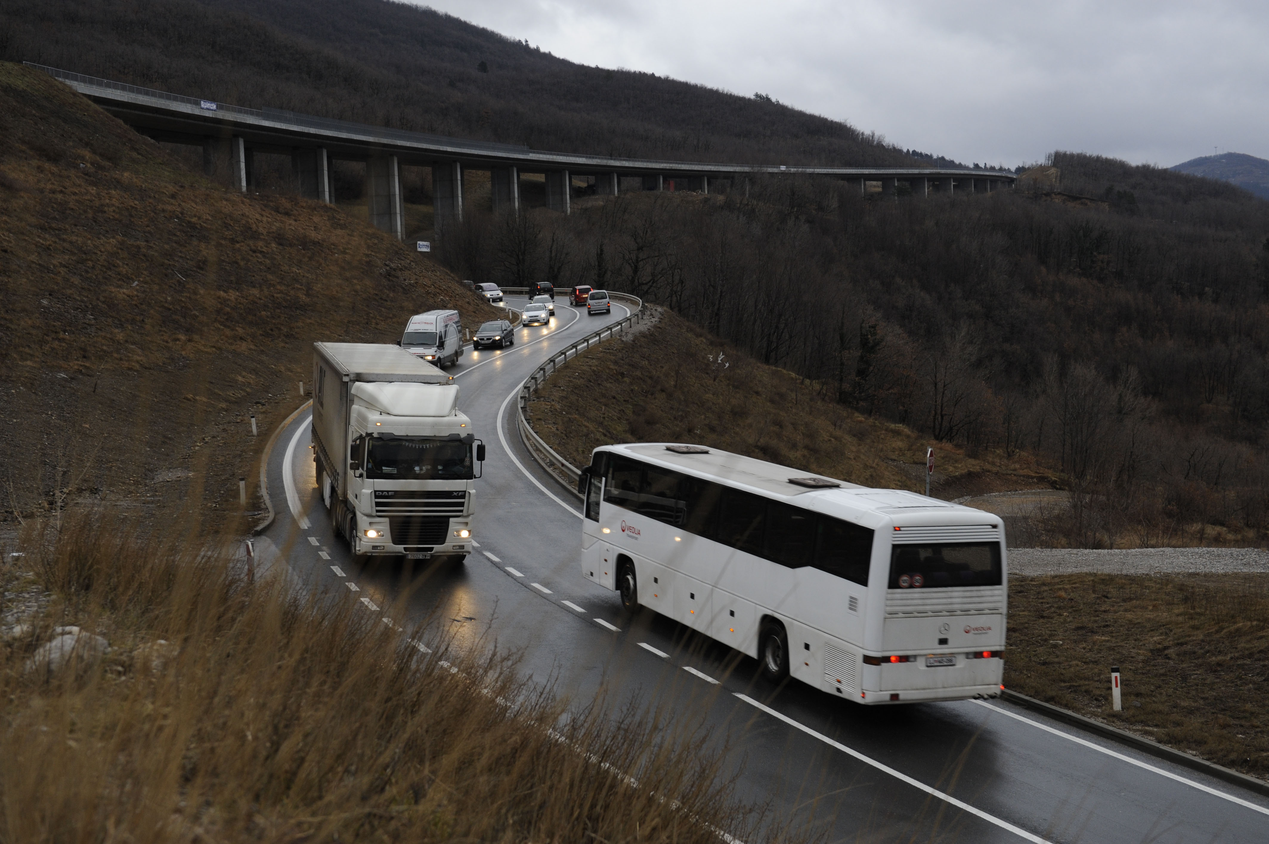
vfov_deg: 26.0
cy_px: 422
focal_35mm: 52
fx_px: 1832
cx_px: 634
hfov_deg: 38.2
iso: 1000
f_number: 5
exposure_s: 1/200
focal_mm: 52
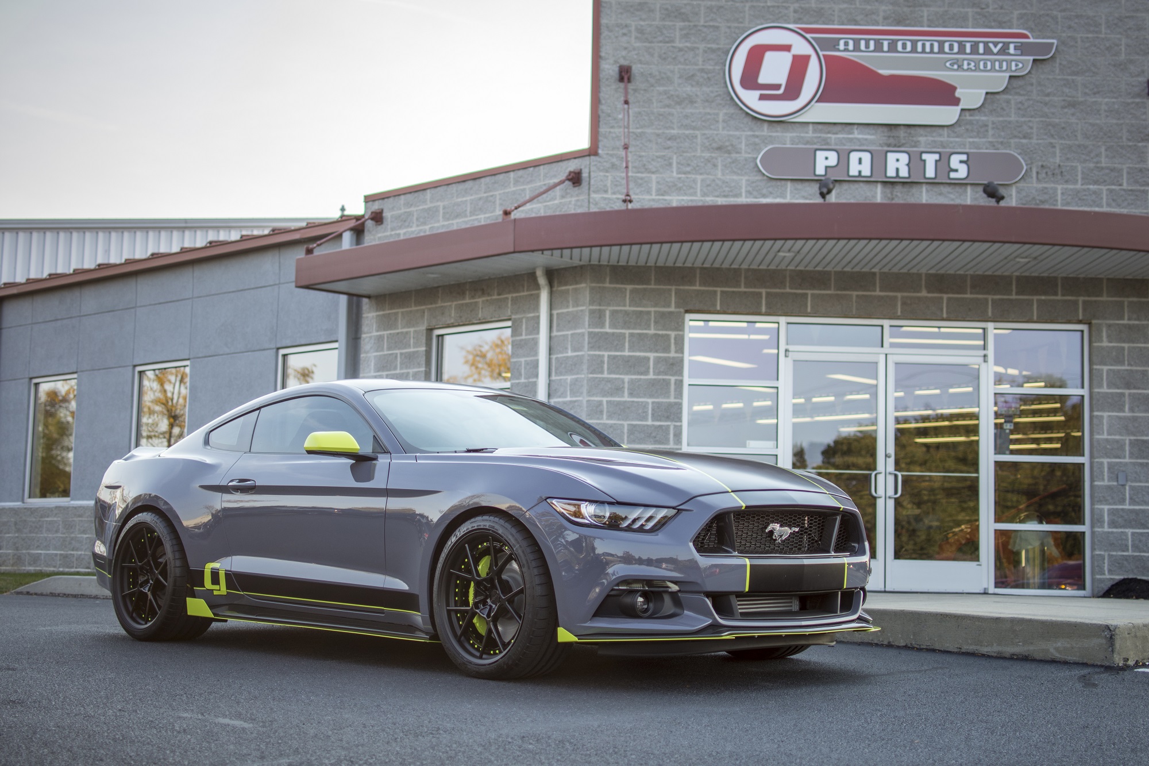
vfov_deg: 25.7
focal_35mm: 52
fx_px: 1675
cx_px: 574
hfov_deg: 37.9
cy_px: 383
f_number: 1.8
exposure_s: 1/800
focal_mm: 35
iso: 100
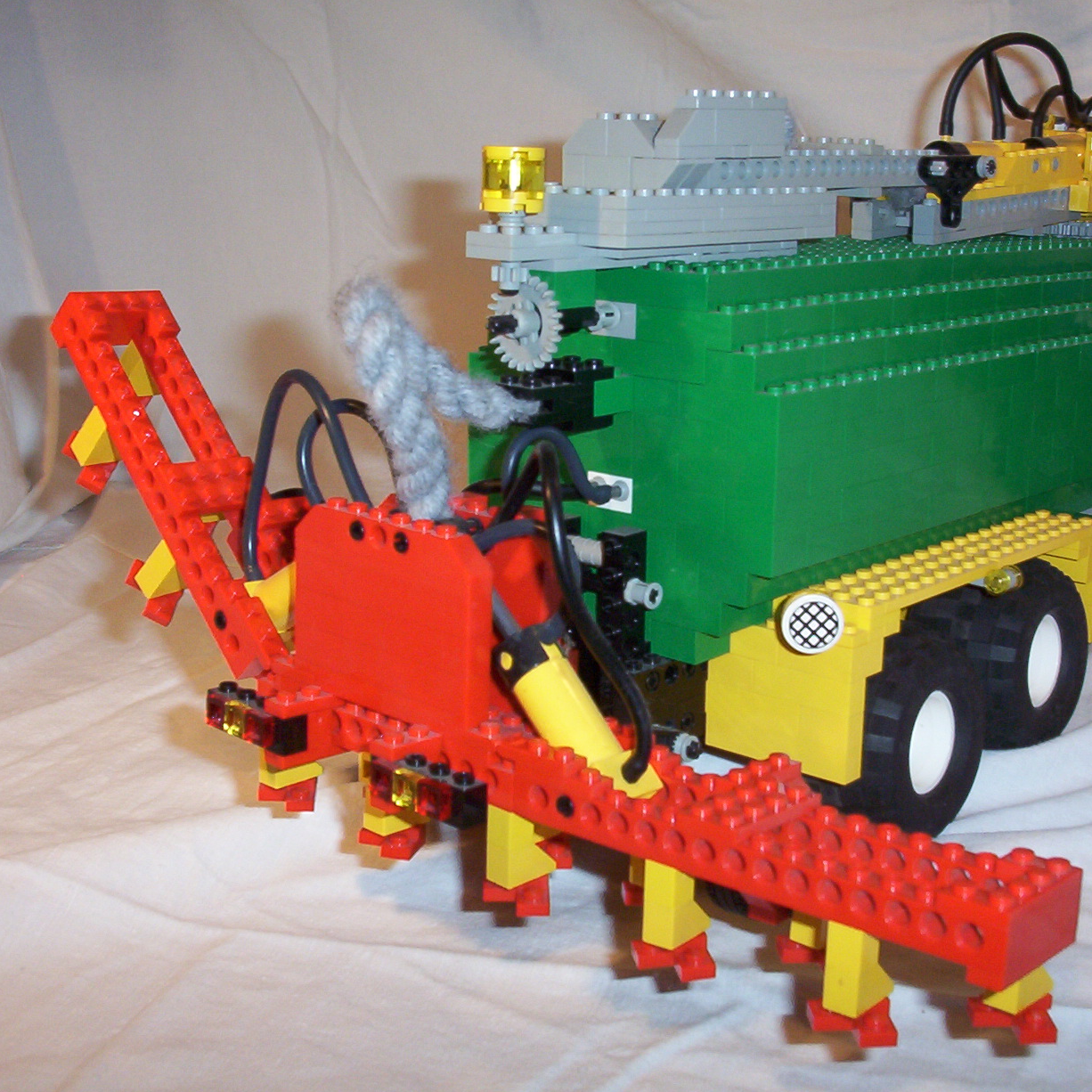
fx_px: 1642
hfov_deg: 36.7
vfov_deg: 36.8
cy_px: 546
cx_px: 652
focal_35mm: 46
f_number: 4.5
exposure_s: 1/30
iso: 140
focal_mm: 6
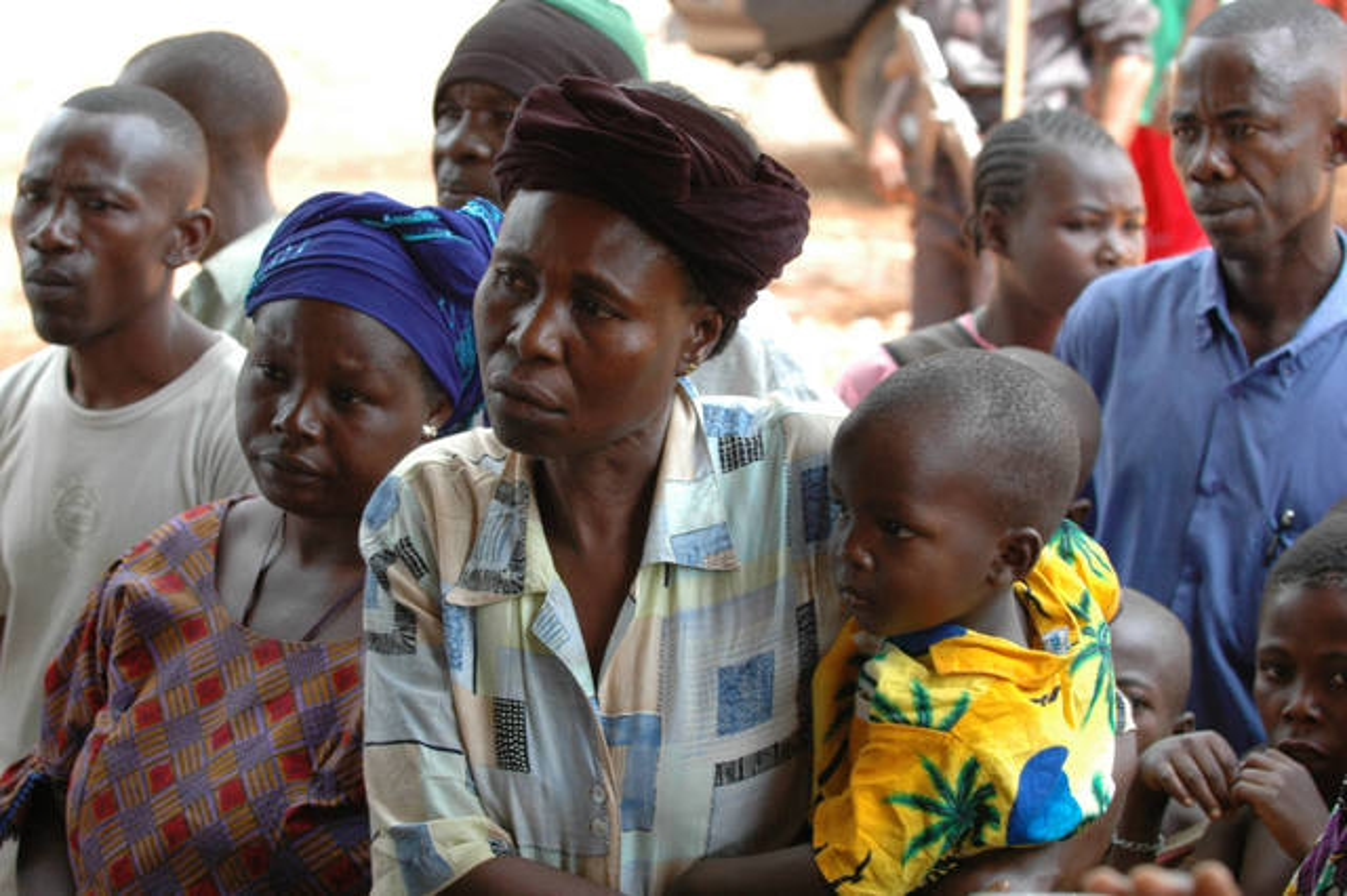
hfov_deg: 19.5
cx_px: 674
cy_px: 448
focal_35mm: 105
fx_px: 3927
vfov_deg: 13.0
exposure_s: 1/160
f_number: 6.3
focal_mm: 70
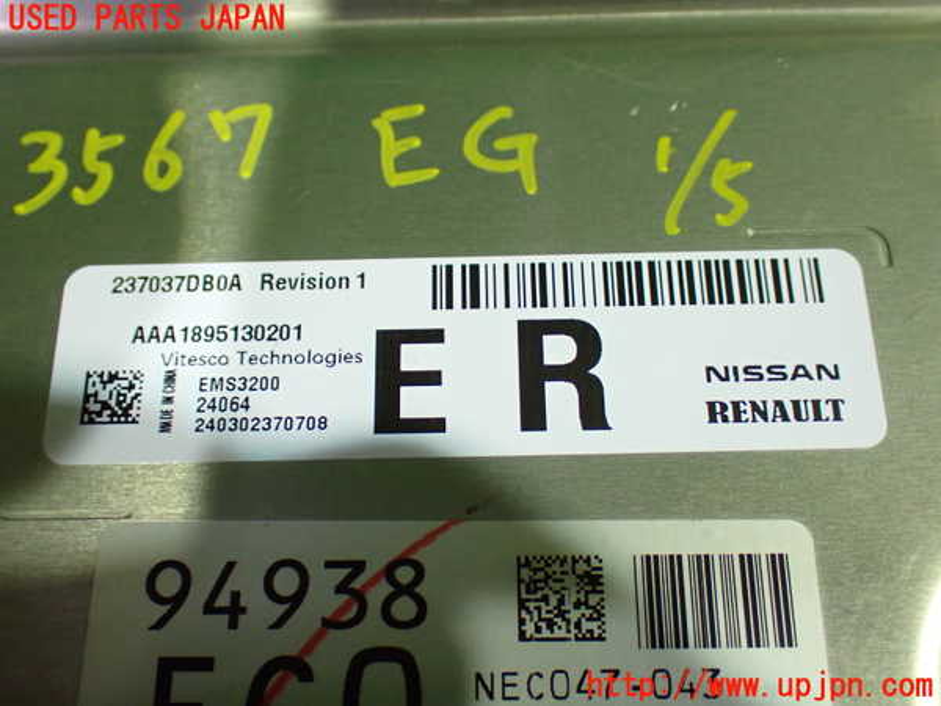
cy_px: 353
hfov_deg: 45.8
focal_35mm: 41
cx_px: 470
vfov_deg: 35.1
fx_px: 1115
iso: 1000
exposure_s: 1/40
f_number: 2.8
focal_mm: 7.31
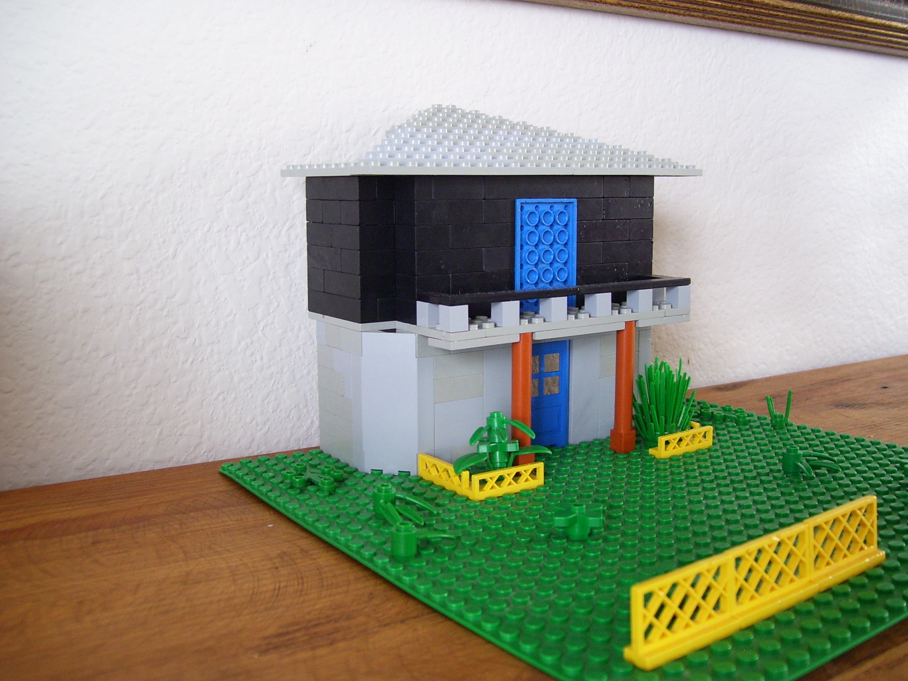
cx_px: 454
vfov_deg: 39.7
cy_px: 340
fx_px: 944
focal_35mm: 36
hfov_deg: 51.4
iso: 160
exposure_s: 1/30
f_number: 2.7
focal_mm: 6
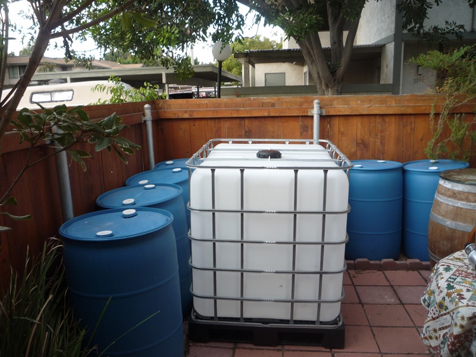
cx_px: 238
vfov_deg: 46.8
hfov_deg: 60.0
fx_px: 413
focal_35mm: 30
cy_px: 178
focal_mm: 5.2
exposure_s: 1/80
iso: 100
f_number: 3.3
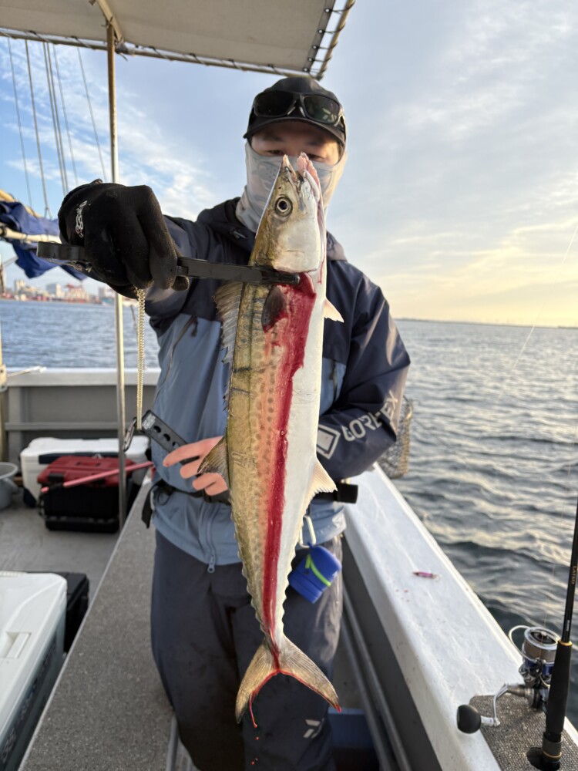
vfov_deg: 67.3
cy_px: 386
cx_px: 289
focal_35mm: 26
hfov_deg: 53.1
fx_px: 579
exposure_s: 1/747
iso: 50
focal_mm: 5.96
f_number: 1.6
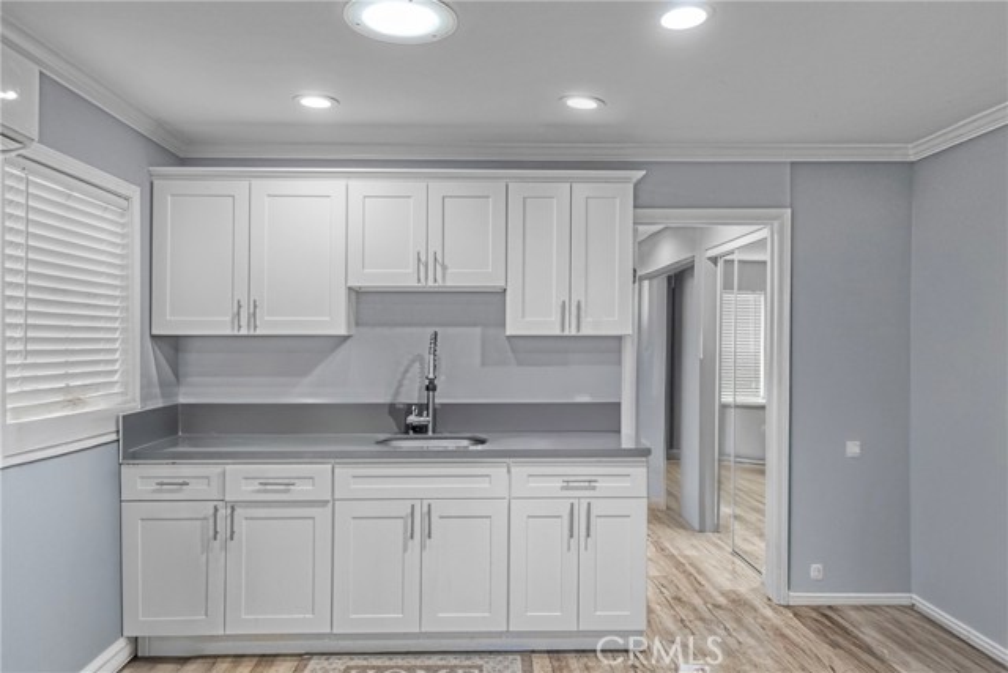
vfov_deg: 53.2
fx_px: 672
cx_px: 504
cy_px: 336
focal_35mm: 24
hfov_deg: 73.7
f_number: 4
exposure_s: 1/30
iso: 1600
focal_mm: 16
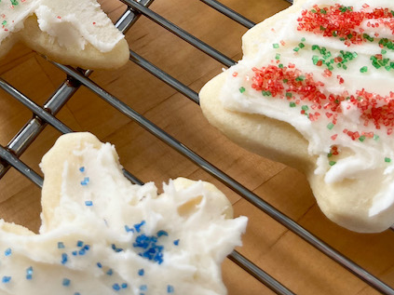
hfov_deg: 30.4
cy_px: -47
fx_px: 717
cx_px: 112
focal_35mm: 63
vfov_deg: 21.8
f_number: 1.6
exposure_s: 1/120
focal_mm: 5.1
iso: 50
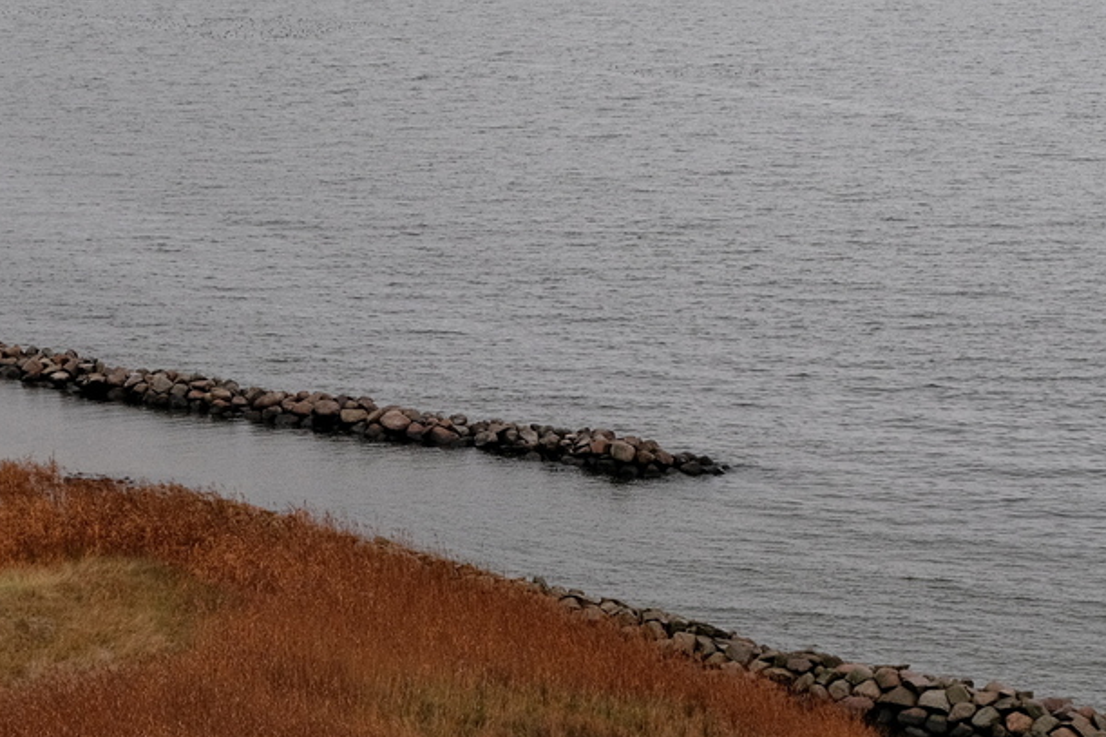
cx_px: 465
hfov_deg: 18.6
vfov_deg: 12.4
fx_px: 3378
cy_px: 281
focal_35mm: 110
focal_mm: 27.7
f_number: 6.4
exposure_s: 1/350
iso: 640
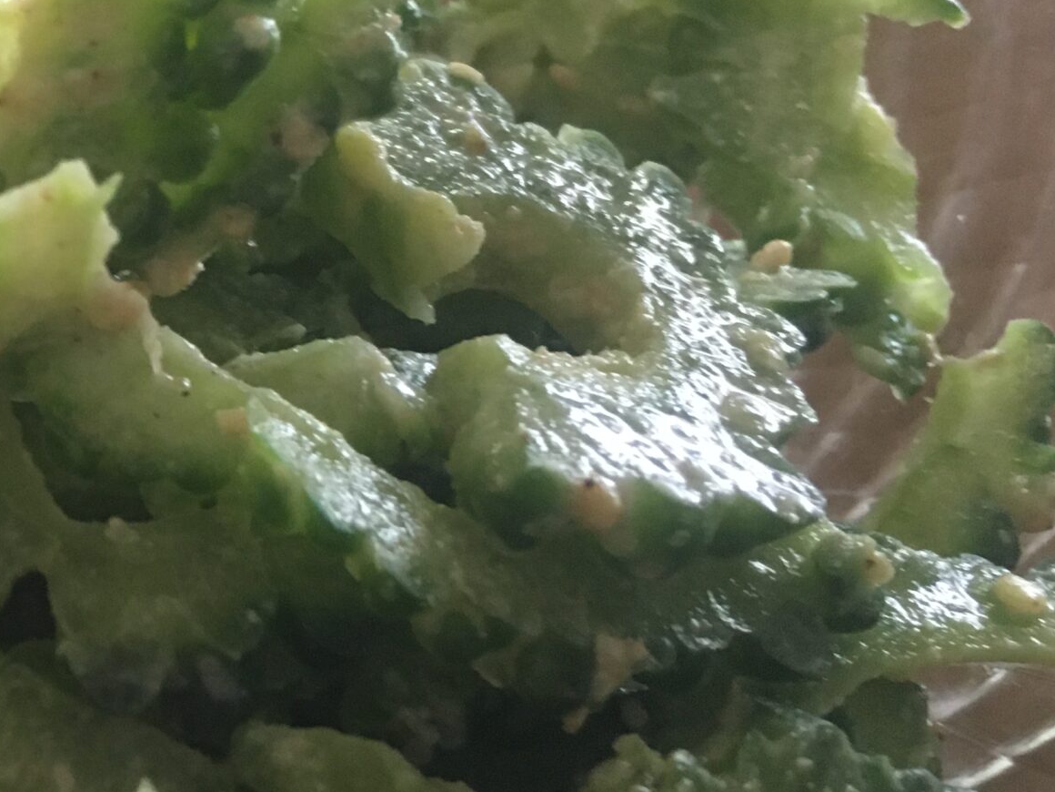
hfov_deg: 28.1
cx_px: -50
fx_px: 1951
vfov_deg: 22.7
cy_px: 607
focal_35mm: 64
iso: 200
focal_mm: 4.15
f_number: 2.2
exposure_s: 1/24
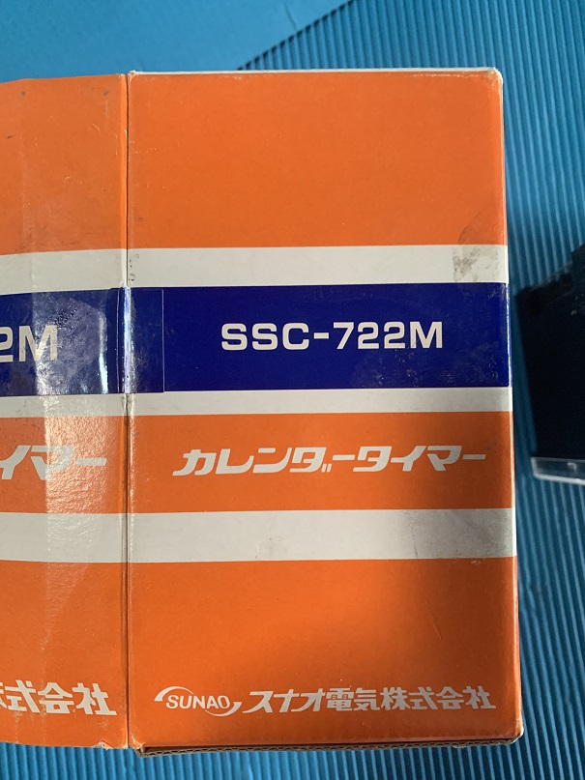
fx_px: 586
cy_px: 390
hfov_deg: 53.1
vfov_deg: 67.3
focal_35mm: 26
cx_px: 292
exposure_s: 1/60
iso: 320
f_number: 1.8
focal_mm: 4.25
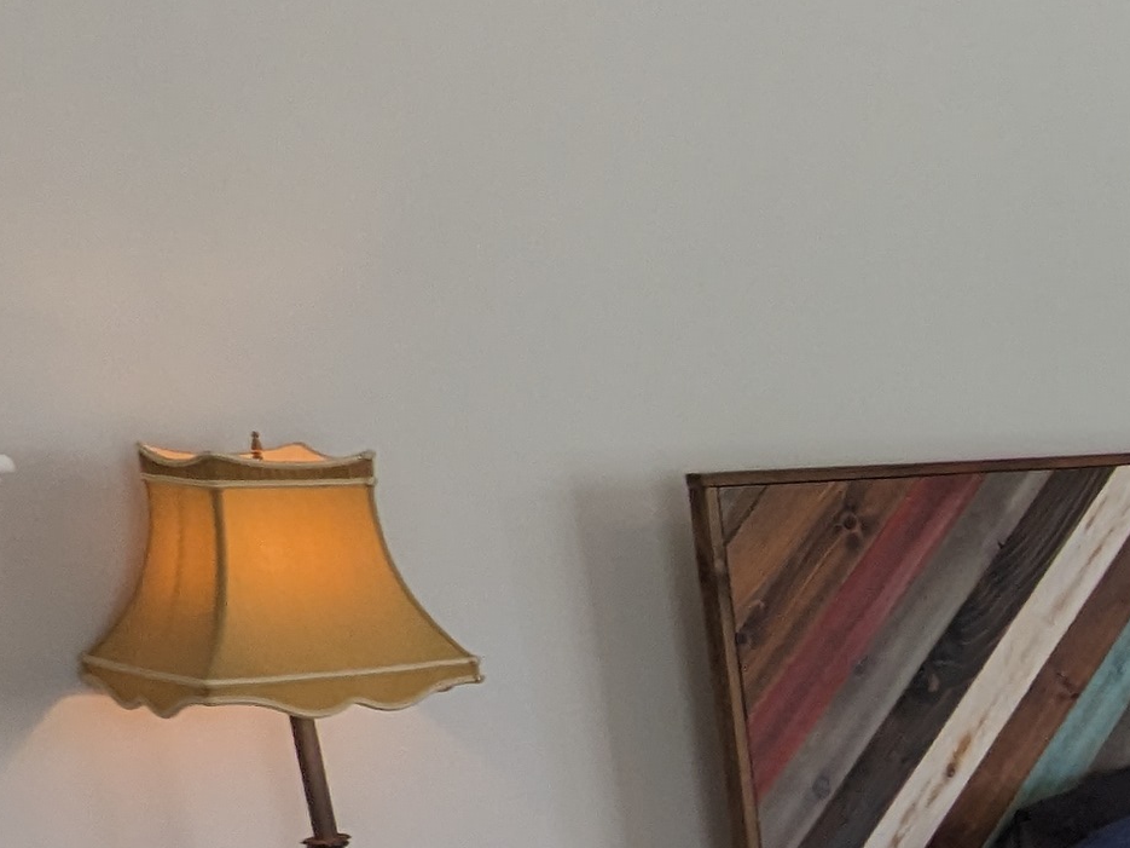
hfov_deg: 20.7
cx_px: 1977
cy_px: 906
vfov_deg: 20.4
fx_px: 2252
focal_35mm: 69
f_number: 2.2
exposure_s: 1/120
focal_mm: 2.22
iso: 34
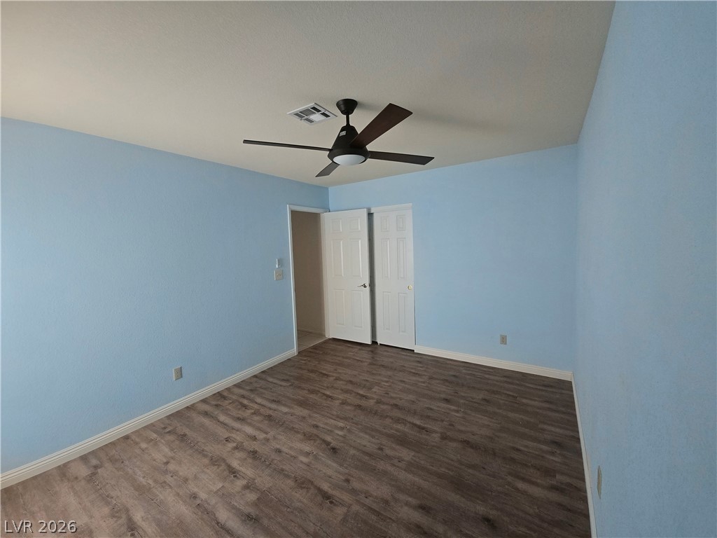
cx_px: 358
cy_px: 269
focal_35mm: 13
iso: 320
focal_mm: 2.2
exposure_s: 1/60
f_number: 2.2
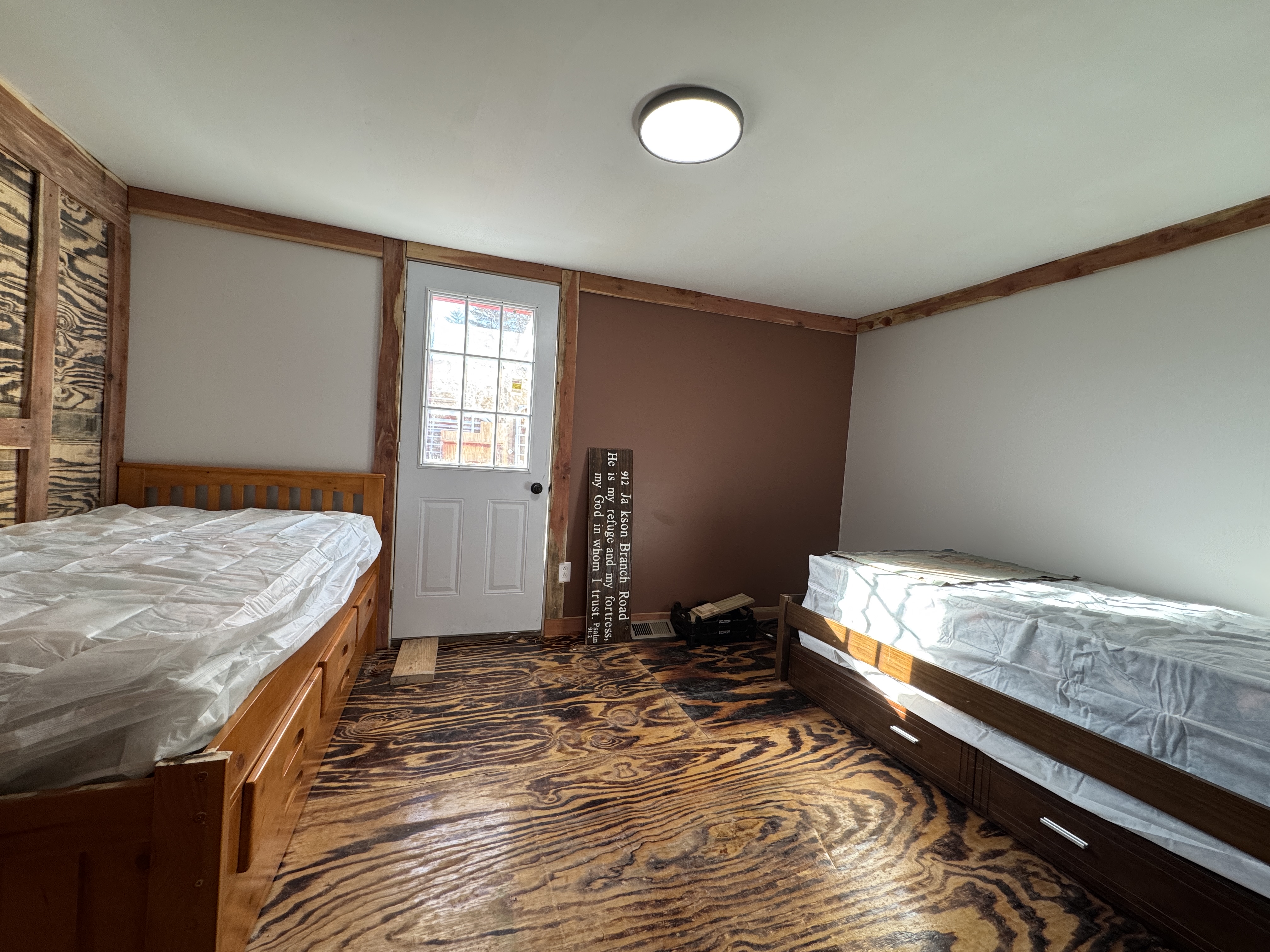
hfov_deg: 102.1
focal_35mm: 14
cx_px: 635
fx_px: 514
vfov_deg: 85.7
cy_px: 476
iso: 160
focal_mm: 2.22
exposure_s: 1/120
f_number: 2.2
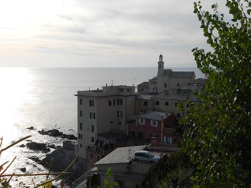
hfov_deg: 43.9
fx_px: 312
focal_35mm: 43
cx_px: 126
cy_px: 94
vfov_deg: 33.6
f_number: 4.2
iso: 80
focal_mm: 7.7
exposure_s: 1/800
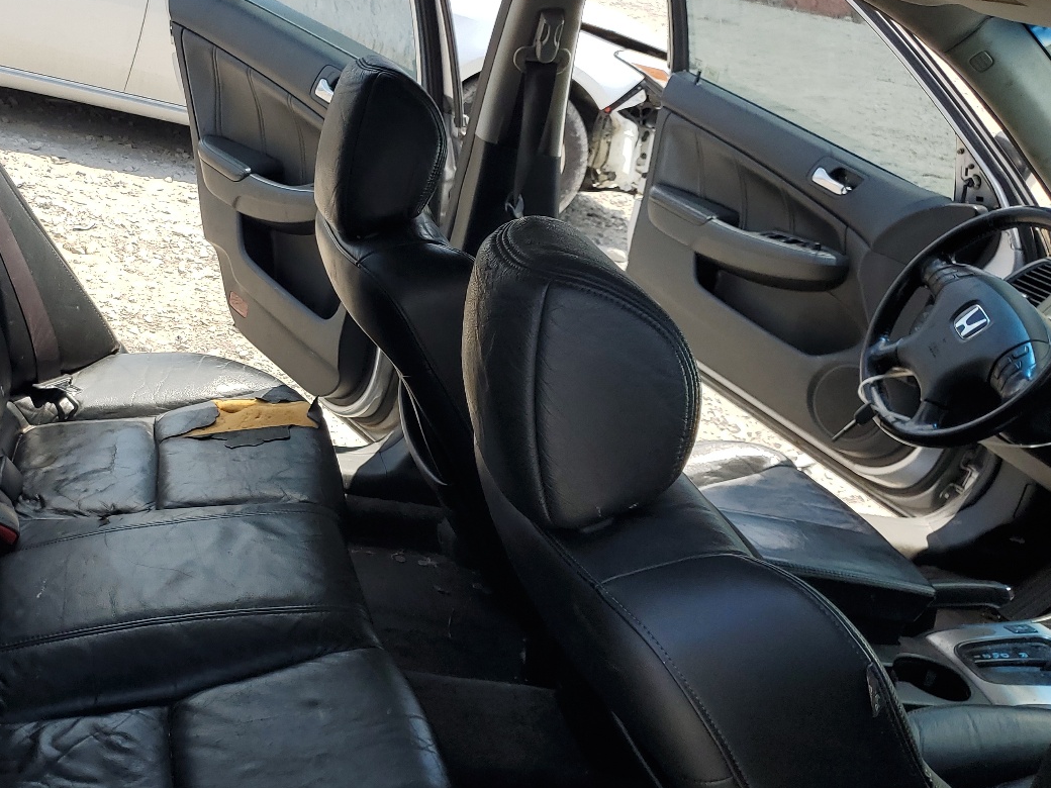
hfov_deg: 45.3
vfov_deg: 35.9
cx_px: 274
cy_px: 365
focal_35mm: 40
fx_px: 1214
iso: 50
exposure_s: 1/2000
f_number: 1.5
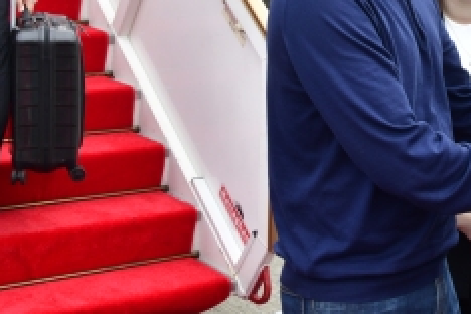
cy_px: 40
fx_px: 1138
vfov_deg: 15.5
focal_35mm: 87
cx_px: 459
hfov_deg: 22.6
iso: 400
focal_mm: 34
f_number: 11
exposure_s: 1/160
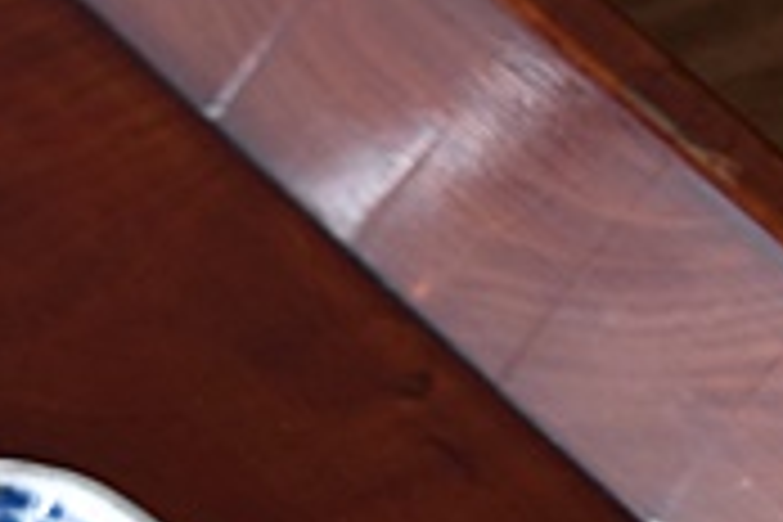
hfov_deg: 4.7
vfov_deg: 3.2
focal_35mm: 426
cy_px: 1274
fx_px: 9256
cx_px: -940
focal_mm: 55
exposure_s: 1/8
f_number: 7.1
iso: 400
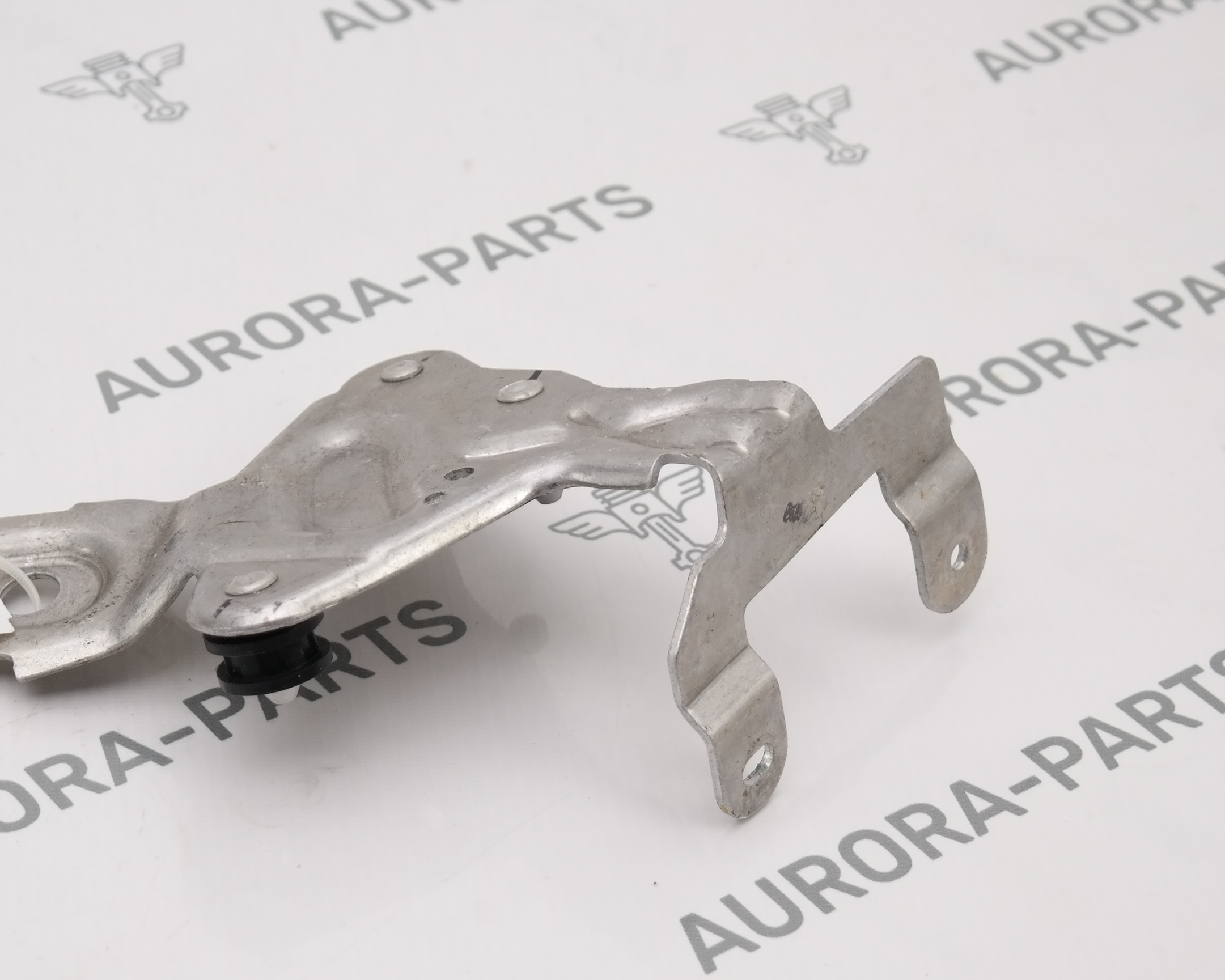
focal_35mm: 103
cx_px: 449
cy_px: 517
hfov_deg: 18.6
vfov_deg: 15.0
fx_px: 3734
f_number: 5
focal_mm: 40
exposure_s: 1/125
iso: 200
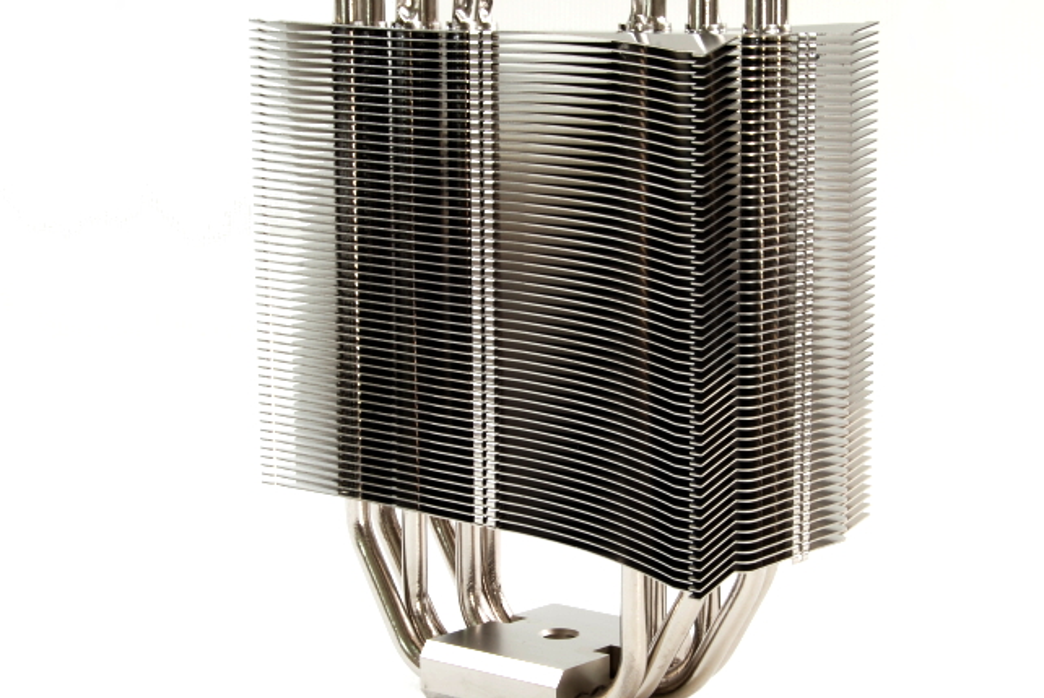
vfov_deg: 18.0
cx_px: 564
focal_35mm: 76
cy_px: 356
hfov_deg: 26.6
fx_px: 2205
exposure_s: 1/13
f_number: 22
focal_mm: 42
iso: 100
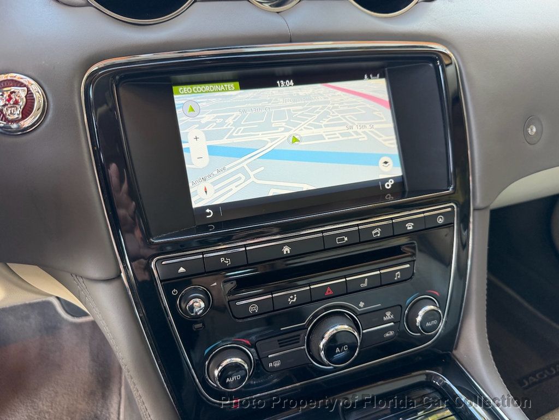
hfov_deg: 71.6
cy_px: 210
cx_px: 280
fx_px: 388
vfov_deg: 56.8
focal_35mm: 24
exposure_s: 1/121
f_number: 1.78
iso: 160
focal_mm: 6.76
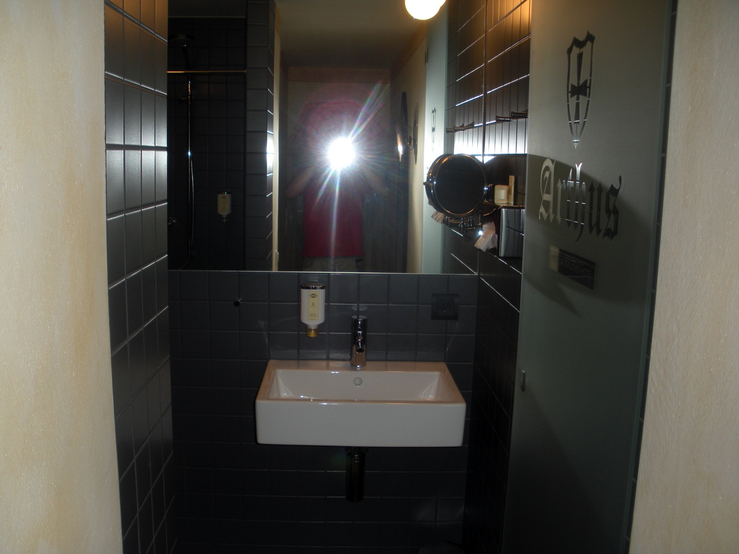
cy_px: 277
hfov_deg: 51.4
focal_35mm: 36
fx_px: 769
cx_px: 370
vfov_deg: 39.7
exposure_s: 1/60
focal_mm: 6.3
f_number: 3.5
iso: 69
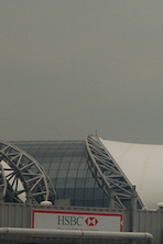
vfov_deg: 7.6
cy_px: 179
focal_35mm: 270
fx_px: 1834
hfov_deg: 5.0
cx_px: 388
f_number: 5.6
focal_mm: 50
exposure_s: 1/1250
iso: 200
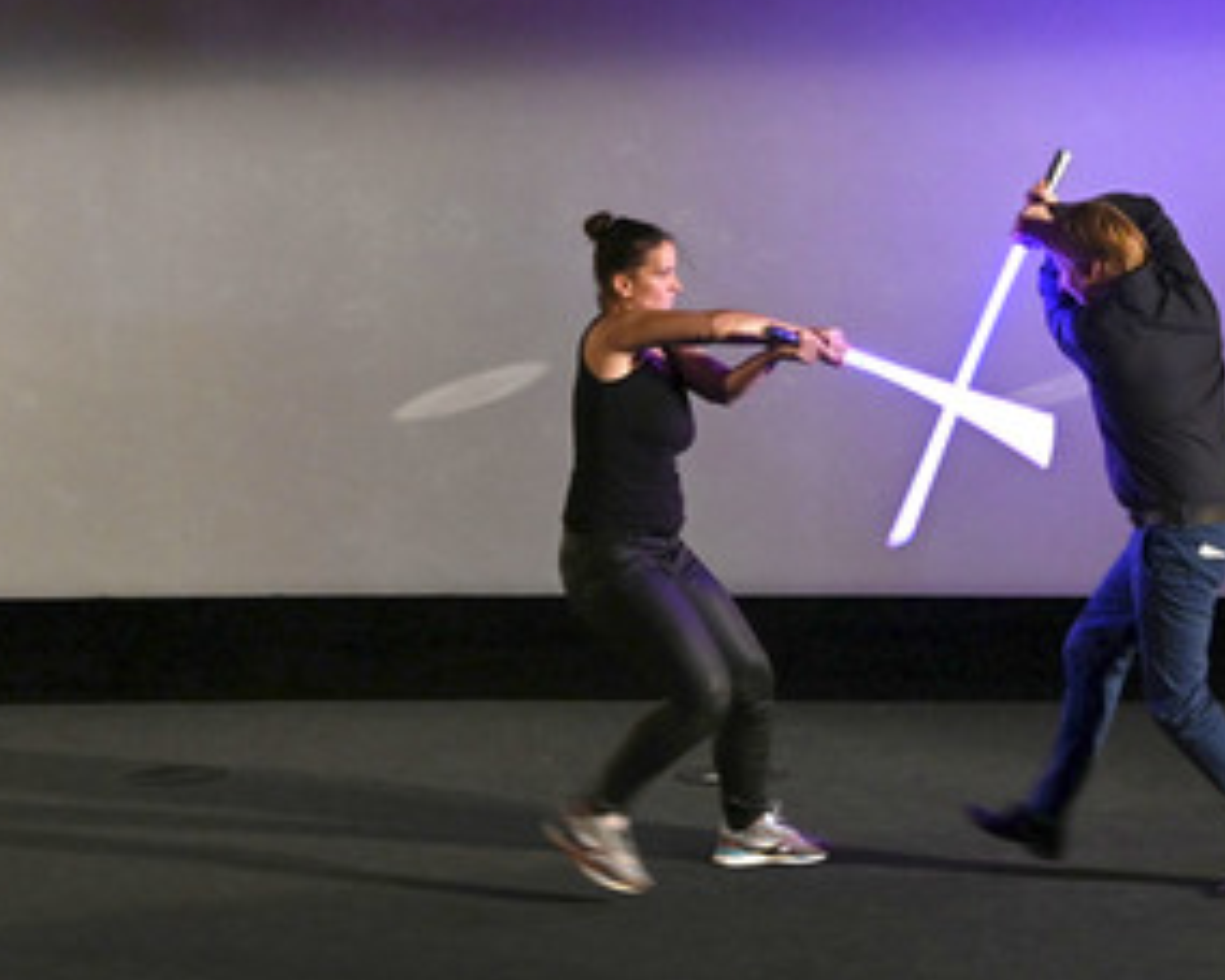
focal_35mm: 156
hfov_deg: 12.3
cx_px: 909
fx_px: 5656
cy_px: 404
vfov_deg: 9.9
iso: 3200
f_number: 6.3
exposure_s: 1/60
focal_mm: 105
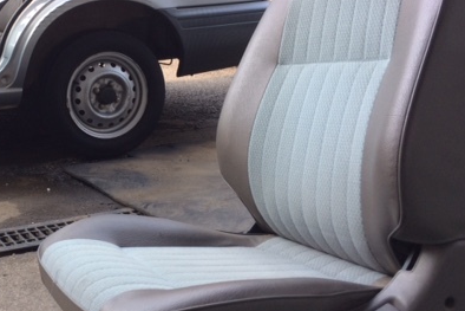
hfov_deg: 38.8
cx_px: 96
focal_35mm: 49
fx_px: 633
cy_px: 102
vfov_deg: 27.4
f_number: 2.2
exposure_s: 1/120
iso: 40
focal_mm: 4.15
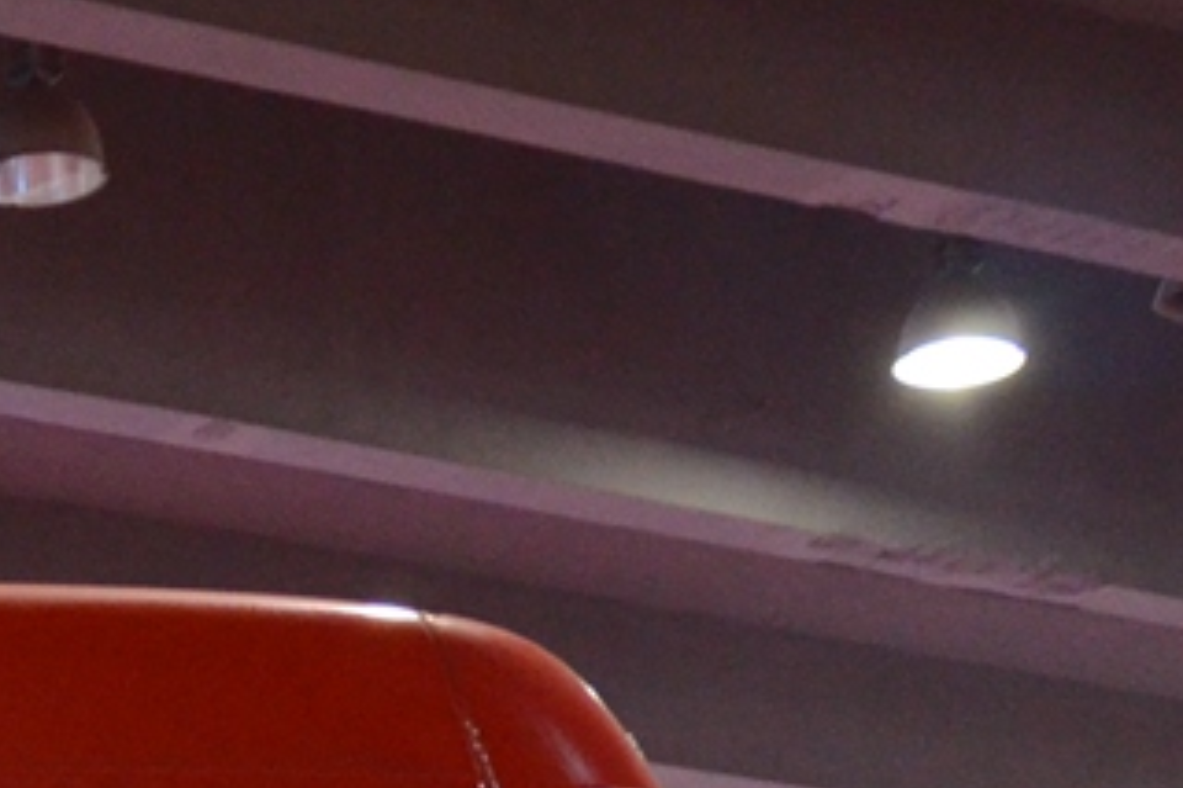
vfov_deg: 8.2
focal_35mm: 151
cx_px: -1294
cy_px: 2057
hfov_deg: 11.9
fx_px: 4959
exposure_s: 1/40
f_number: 3.5
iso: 1600
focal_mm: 18
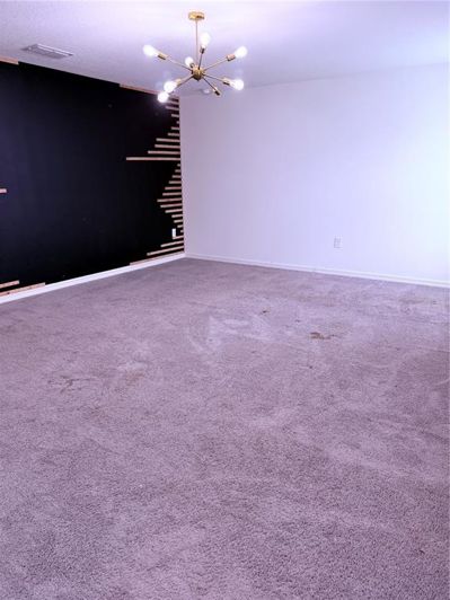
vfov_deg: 71.6
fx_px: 416
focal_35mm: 24
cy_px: 300
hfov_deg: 56.8
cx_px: 225
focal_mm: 6.76
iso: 160
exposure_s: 1/120
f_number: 1.78
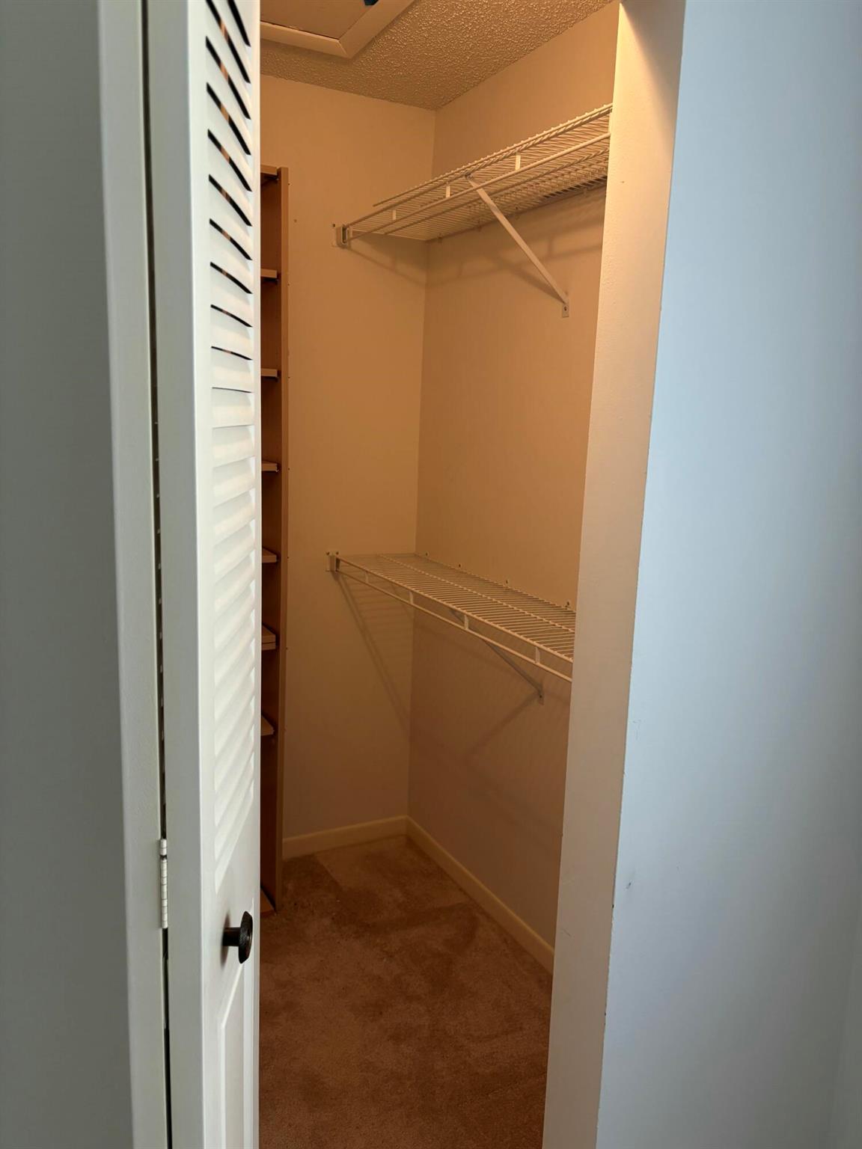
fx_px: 863
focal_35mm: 26
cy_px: 574
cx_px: 431
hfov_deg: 53.1
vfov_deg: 67.3
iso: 125
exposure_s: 1/60
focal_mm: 5.96
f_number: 1.6
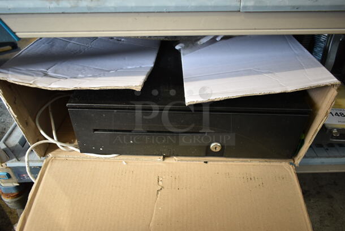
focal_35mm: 27
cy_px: 116
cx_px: 172
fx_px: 259
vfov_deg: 48.0
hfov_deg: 67.3
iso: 560
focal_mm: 18
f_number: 3.5
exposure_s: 1/30
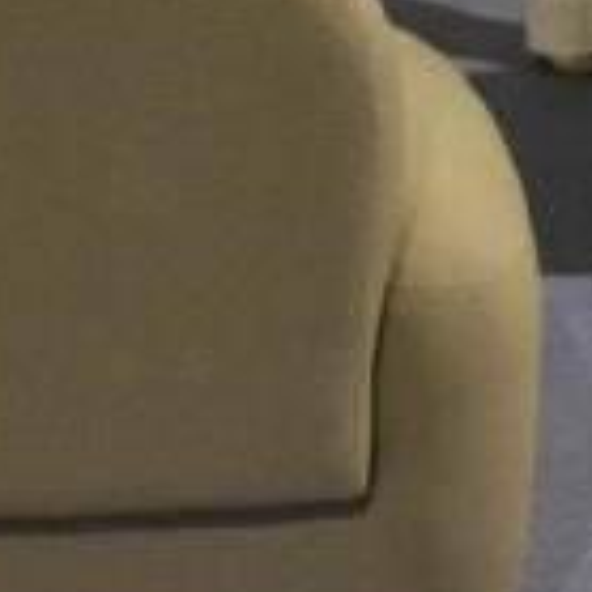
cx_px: 690
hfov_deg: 9.2
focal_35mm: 188
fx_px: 3638
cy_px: -275
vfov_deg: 9.1
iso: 1100
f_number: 4
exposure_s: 1/60
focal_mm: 20
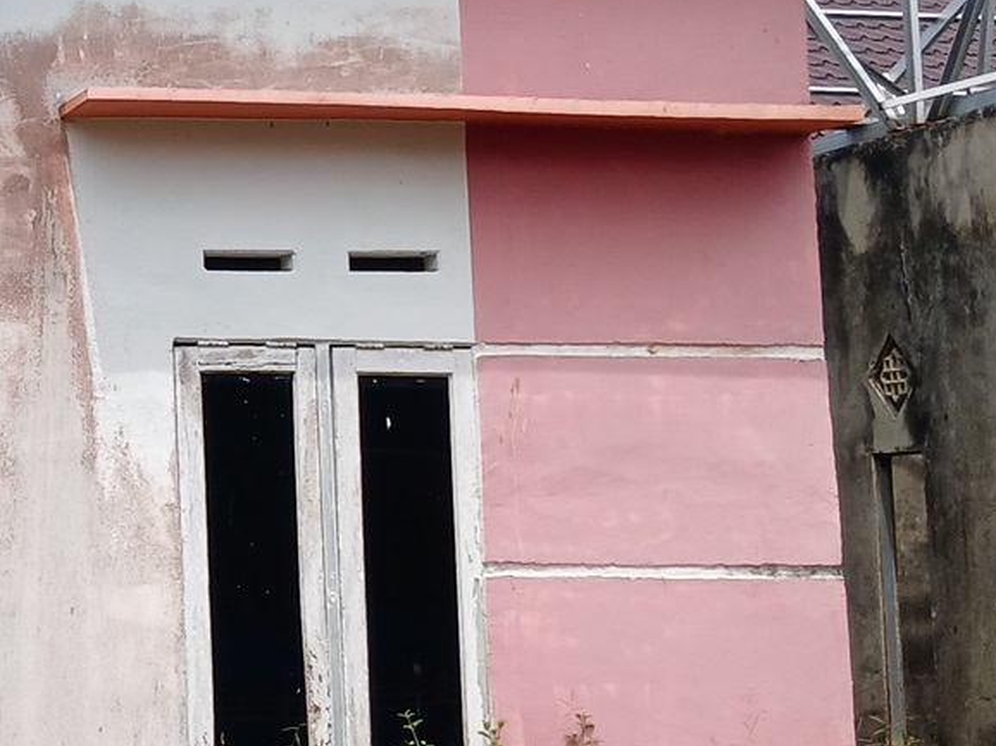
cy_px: 222
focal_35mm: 90
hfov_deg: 20.0
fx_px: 2588
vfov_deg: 16.3
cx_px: -289
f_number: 1.8
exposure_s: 1/505
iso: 20
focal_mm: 3.98
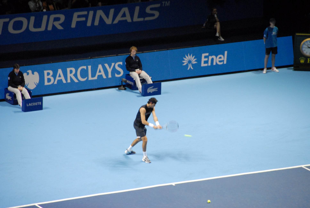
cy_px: 104
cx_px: 155
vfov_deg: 4.6
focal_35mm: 300
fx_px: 2586
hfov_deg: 6.9
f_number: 5.6
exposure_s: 1/80
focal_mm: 200
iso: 1000
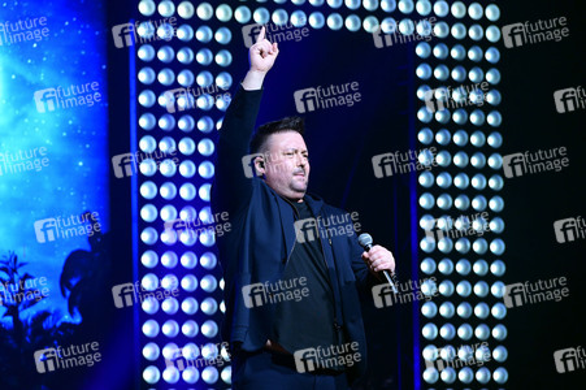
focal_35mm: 200
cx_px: 293
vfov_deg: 6.9
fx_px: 3253
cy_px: 195
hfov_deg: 10.3
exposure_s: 1/320
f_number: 5.6
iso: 3200
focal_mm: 200
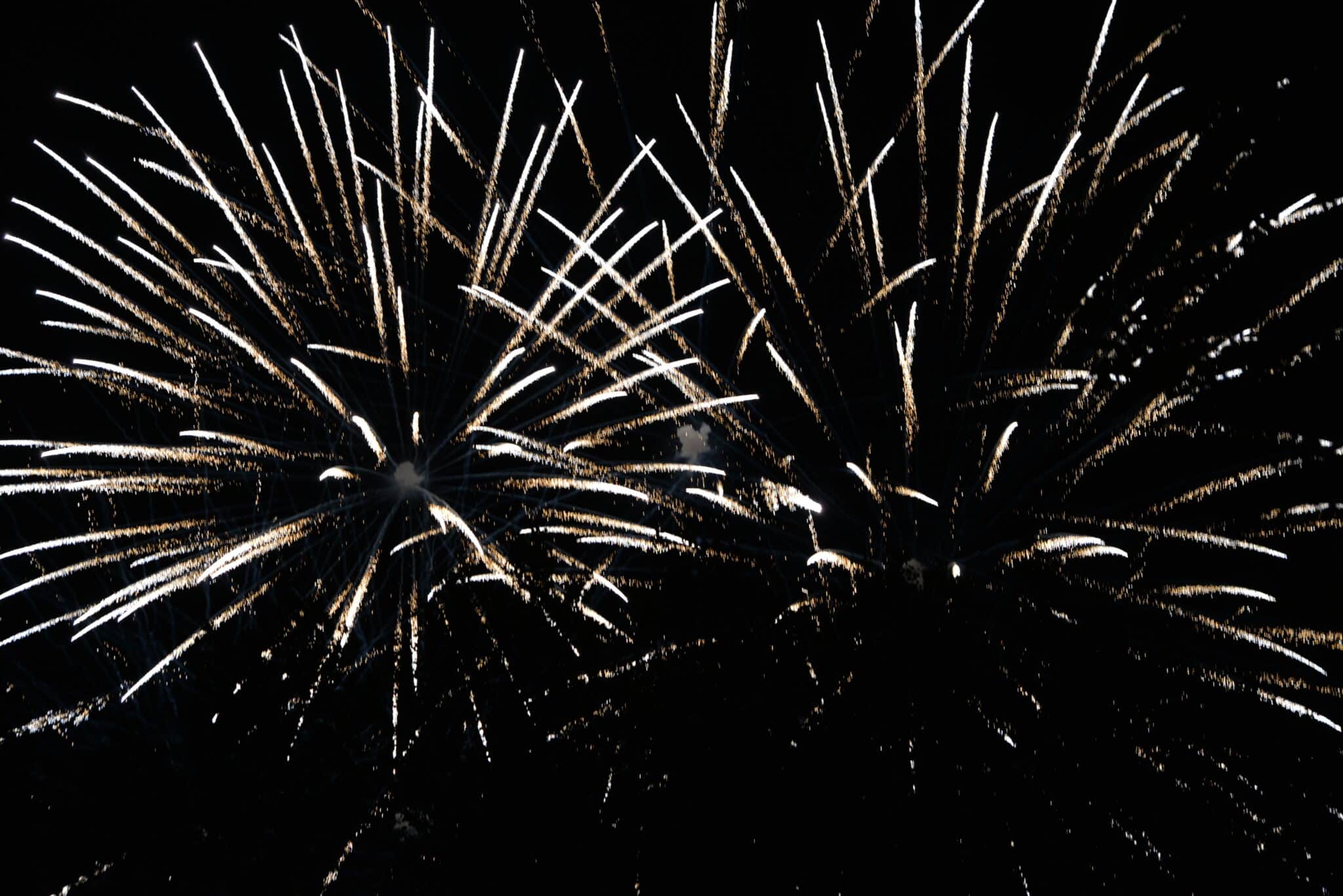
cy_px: 448
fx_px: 1791
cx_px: 672
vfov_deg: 28.1
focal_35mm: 48
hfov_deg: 41.1
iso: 800
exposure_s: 1/50
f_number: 4
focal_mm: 48
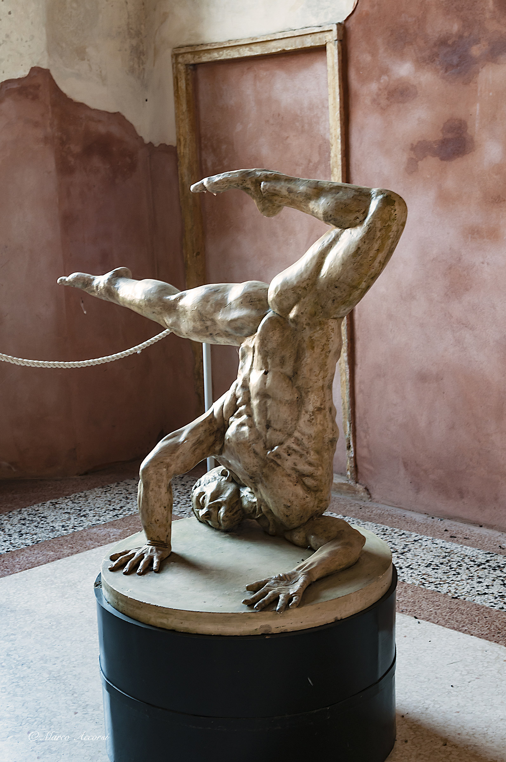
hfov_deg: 26.4
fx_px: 1078
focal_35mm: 51
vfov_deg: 38.9
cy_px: 381
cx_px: 253
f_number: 5.6
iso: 200
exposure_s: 1/10
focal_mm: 34
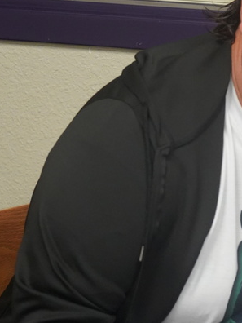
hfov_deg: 8.3
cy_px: 155
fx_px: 1622
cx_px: 387
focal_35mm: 174
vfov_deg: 11.4
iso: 6400
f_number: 4
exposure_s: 1/160
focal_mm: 70
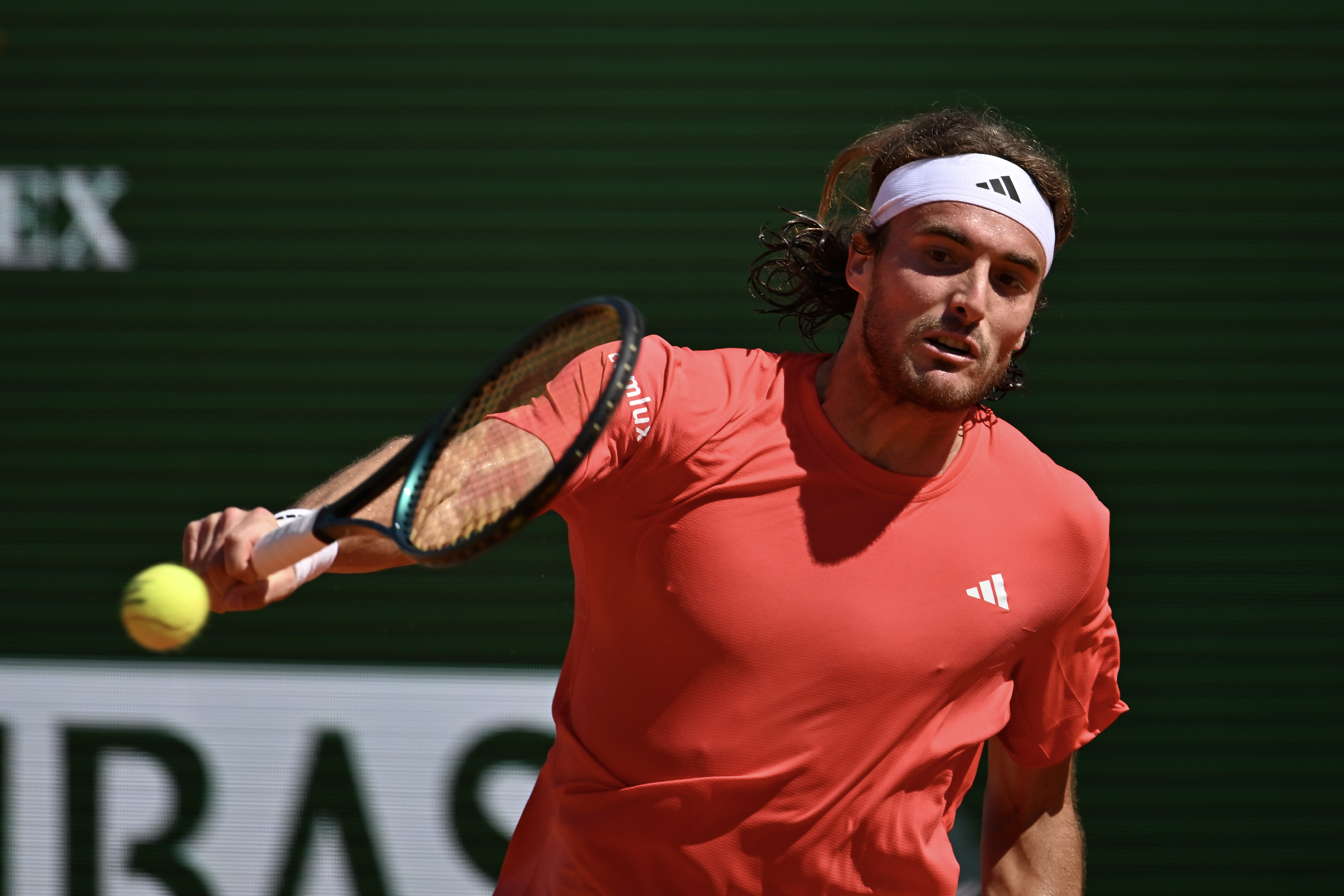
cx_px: 672
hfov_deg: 5.2
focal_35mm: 400
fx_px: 14932
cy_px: 448
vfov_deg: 3.4
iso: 200
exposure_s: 1/3200
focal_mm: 400
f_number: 4.5
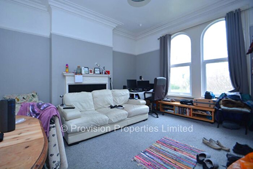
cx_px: 126
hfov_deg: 100.3
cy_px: 84
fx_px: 106
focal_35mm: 15
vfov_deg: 77.4
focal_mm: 10
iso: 400
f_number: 4.8
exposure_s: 1/90
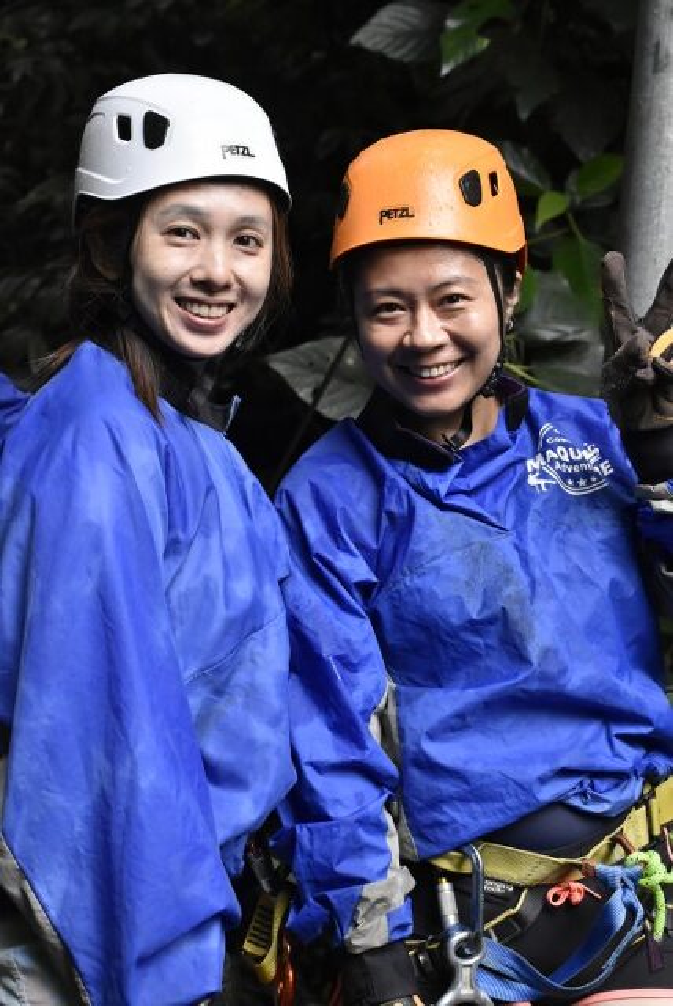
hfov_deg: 18.2
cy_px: 503
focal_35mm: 75
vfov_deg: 27.0
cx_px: 336
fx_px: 2098
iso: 2500
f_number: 6.3
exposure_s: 1/200
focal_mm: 50
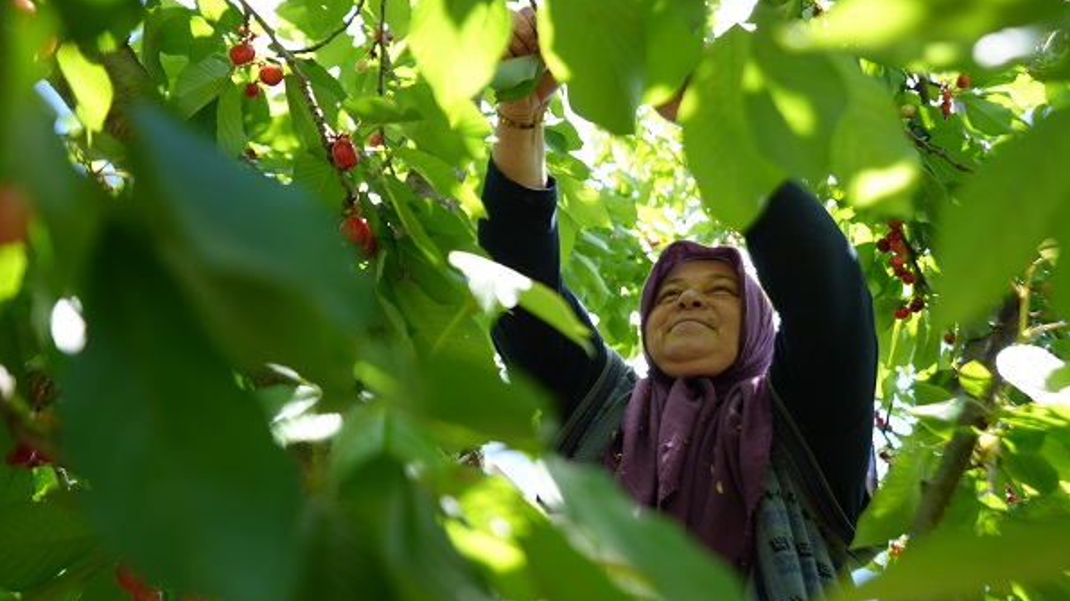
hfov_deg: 51.6
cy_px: 292
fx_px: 1106
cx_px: 535
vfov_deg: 30.4
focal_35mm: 39
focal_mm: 37
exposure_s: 1/160
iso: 125
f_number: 4
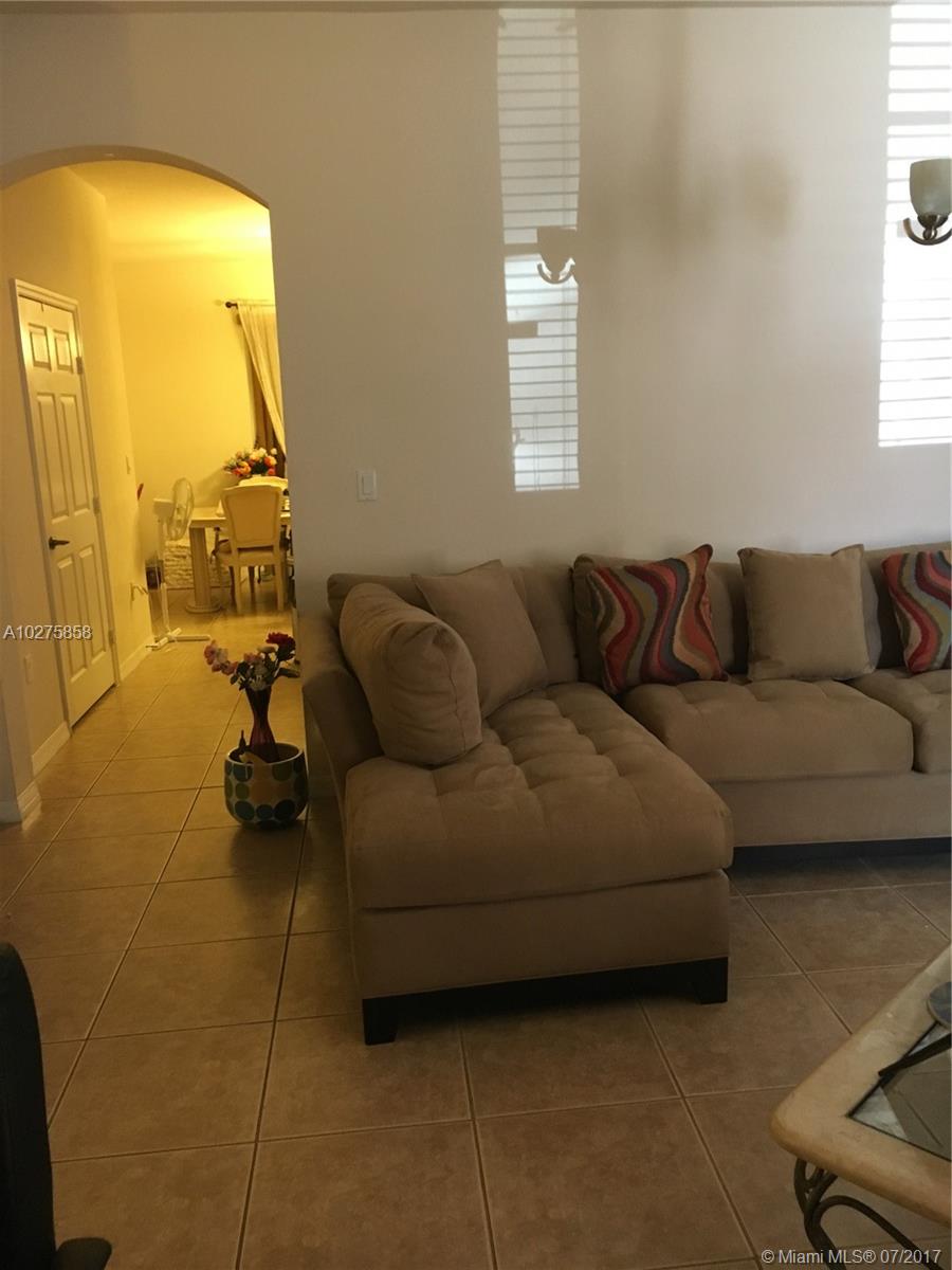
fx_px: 1063
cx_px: 476
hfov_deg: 48.2
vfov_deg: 61.7
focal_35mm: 29
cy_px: 635
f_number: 2.2
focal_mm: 4.15
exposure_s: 1/15
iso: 200
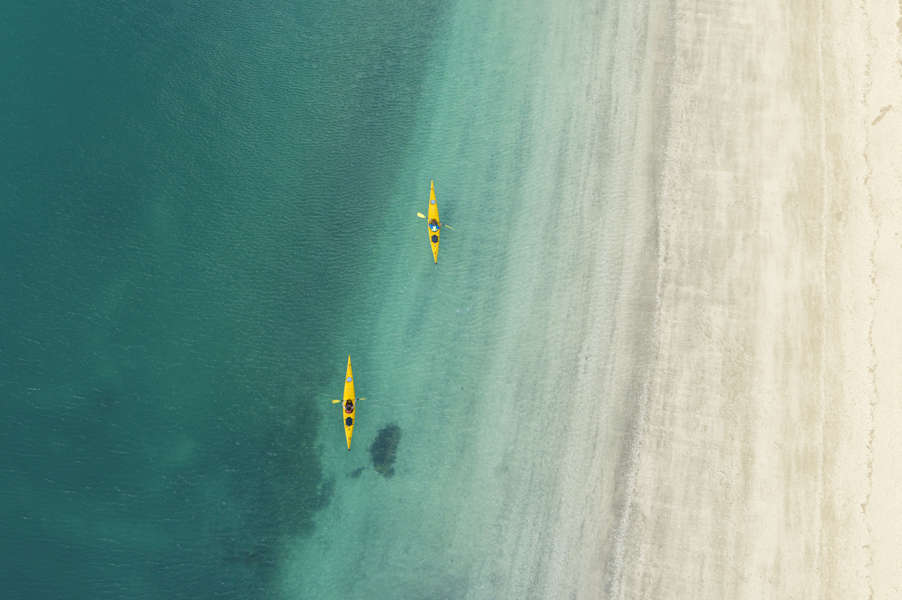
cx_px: 451
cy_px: 300
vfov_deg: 36.8
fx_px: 902
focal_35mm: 36
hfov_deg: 53.2
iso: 400
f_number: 4
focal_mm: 24
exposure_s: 1/400
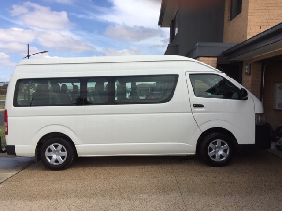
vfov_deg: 48.2
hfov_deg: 61.7
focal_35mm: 29
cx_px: 141
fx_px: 236
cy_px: 106
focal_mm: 4.15
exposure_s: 1/2083
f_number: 2.2
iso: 32
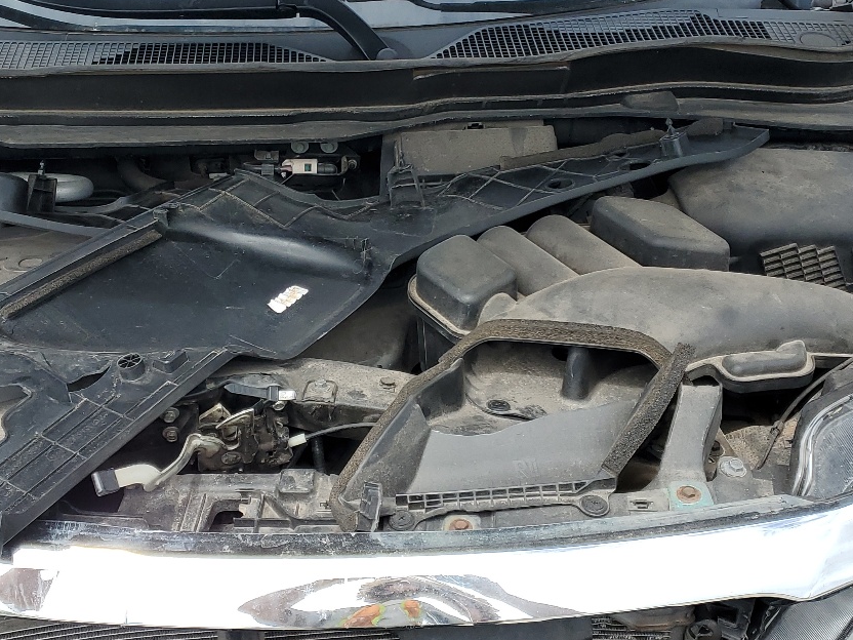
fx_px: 1232
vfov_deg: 29.0
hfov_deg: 38.0
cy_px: 237
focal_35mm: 50
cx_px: 322
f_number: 1.5
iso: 50
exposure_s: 1/2000
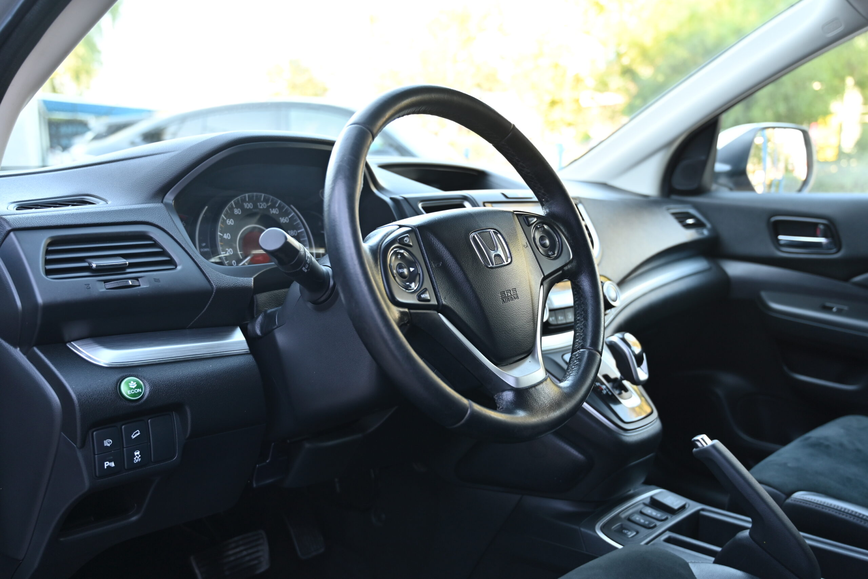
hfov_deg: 55.8
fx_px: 820
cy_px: 290
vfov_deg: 38.9
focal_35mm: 34
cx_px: 434
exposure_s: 1/30
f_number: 4
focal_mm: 34
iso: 200
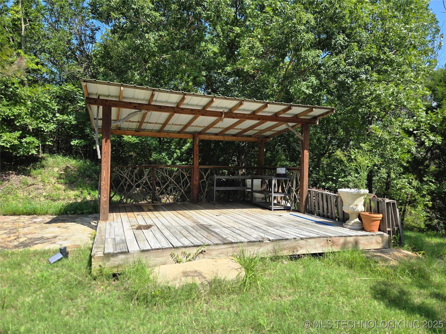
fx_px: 296
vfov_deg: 58.9
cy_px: 167
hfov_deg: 73.9
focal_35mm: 23
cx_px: 223
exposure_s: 1/1008
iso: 25
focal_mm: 5.4
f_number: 1.8
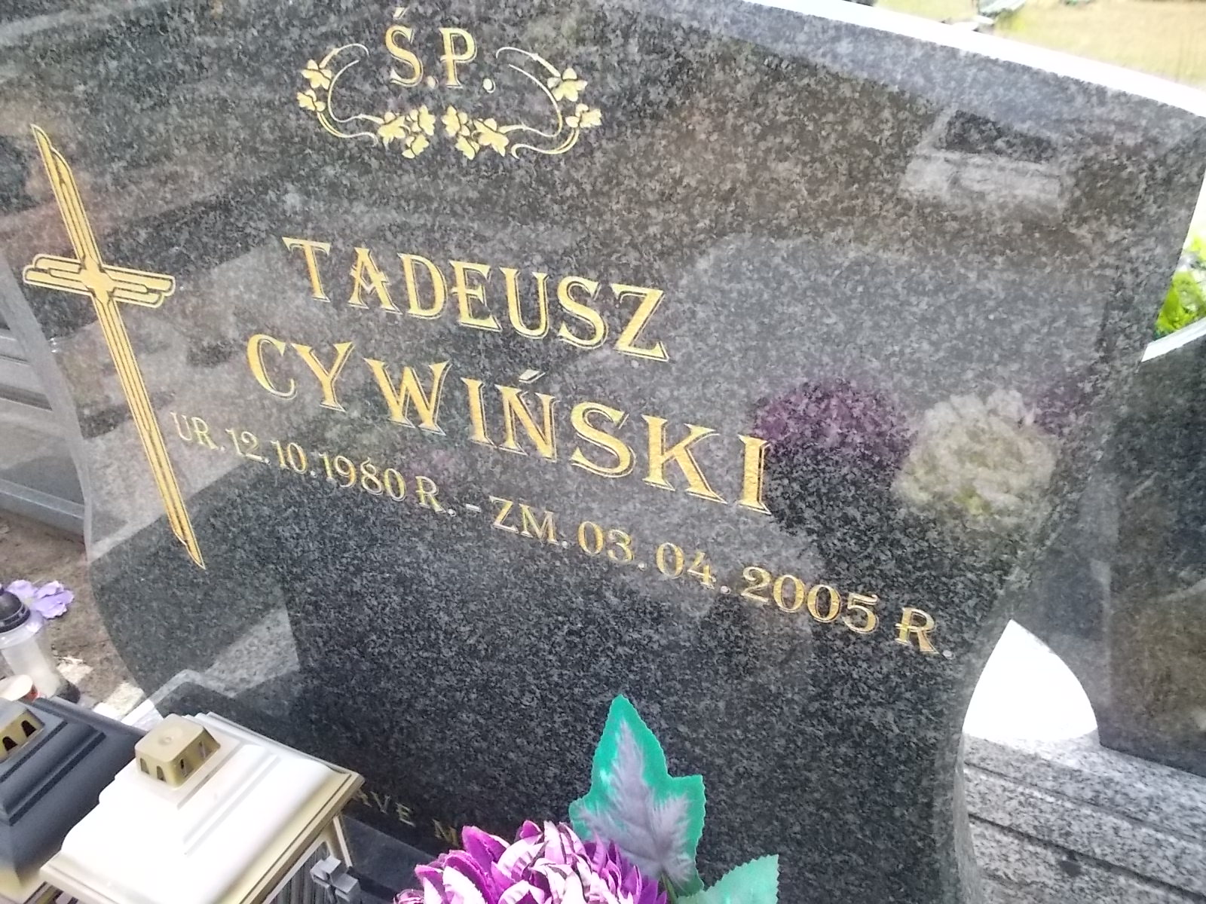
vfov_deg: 53.1
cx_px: 603
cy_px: 452
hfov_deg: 67.3
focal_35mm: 26
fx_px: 906
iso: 400
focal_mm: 4.6
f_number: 8
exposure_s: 1/160
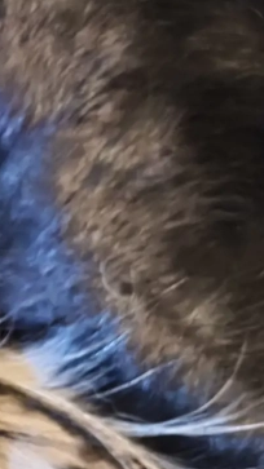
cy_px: 472
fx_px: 859
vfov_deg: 28.6
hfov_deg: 14.1
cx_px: -292
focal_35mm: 69
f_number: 1.7
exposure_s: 1/10
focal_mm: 5.35
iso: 5000
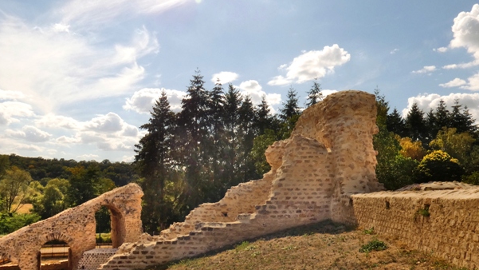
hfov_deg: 66.0
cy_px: 193
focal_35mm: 29
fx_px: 368
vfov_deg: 39.4
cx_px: 220
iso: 80
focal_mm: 3.6
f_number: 5
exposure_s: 1/1000
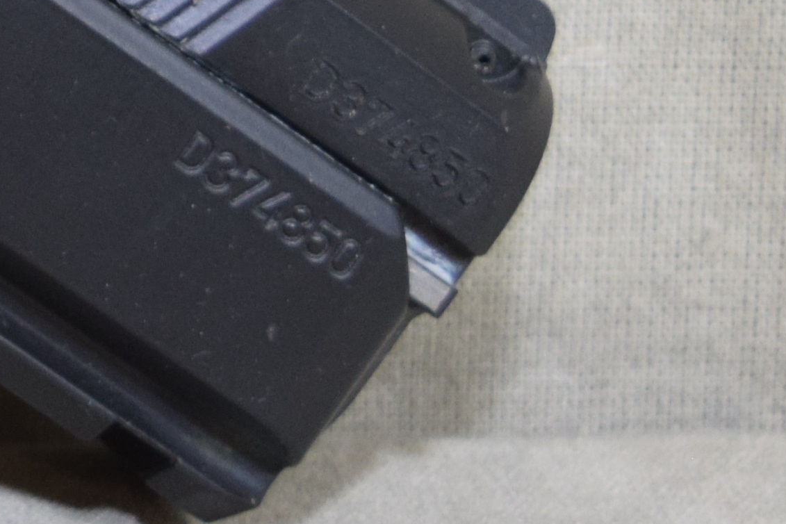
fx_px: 5385
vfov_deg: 5.5
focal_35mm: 247
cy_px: -439
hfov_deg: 7.8
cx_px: -1067
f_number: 4.2
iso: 800
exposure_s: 1/80
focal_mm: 31
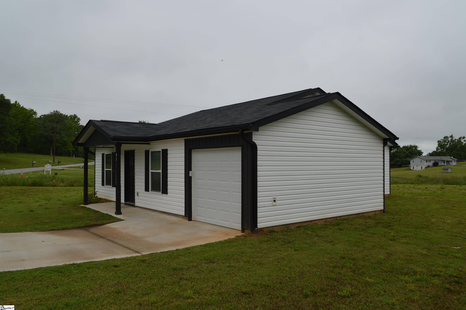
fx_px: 349
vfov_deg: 47.8
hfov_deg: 67.4
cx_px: 233
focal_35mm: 27
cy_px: 155
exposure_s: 1/200
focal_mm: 18
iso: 100
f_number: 7.1
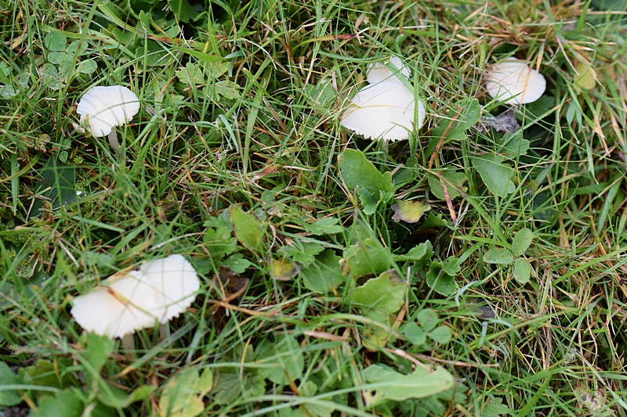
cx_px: 314
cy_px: 208
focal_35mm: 90
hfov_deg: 22.6
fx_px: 1567
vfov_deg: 15.2
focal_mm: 60
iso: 400
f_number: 5
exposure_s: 1/400
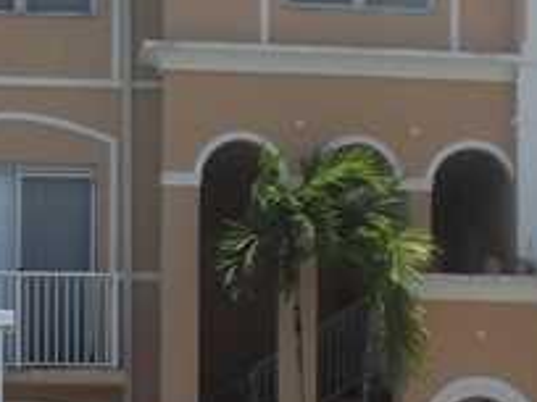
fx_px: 2125
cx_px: 363
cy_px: 636
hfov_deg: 14.4
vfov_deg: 10.4
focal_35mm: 137
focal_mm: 6.3
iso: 80
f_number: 7
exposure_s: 1/250
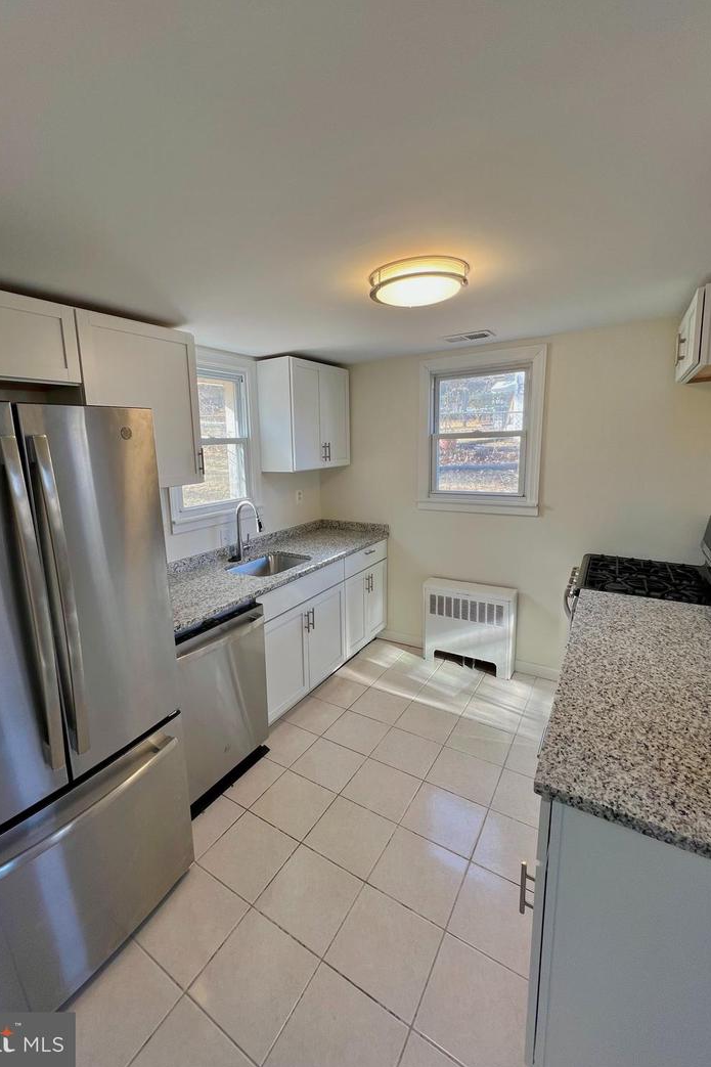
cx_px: 310
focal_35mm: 14
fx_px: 415
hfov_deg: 80.8
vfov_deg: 104.2
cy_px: 519
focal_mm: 1.57
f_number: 1.8
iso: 50
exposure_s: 1/120
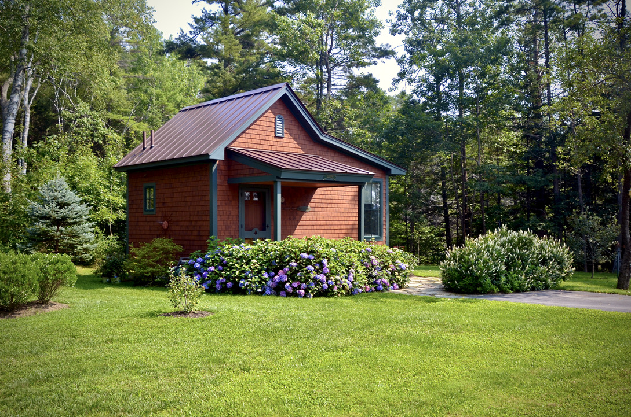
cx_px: 316
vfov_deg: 36.7
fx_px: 630
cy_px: 208
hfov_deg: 53.2
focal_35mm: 36
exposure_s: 1/250
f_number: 8
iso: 200
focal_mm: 24
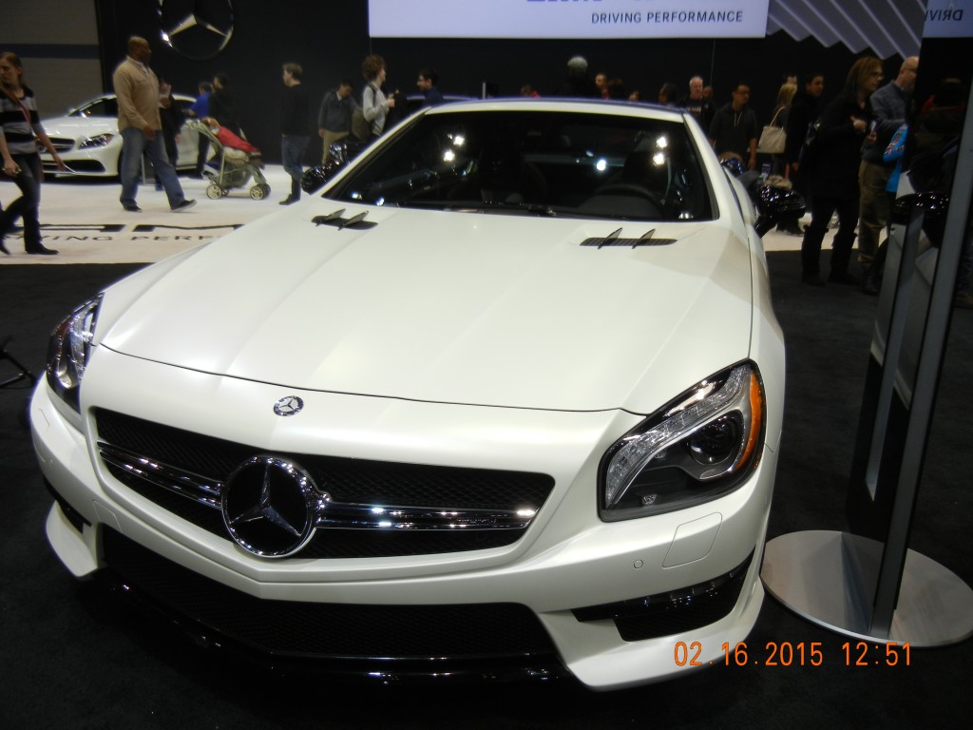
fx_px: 843
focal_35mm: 30
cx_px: 486
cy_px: 365
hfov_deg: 60.0
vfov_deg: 46.8
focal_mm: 5.4
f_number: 3.5
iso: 160
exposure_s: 1/93.2
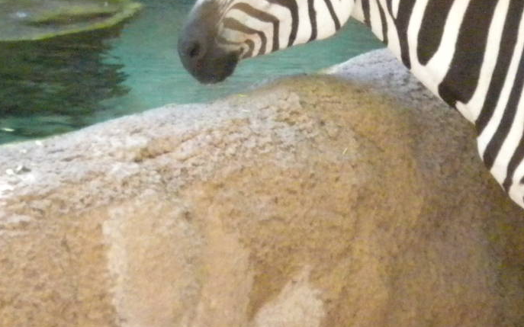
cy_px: 111
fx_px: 3526
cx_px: 299
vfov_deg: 5.3
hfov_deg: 8.5
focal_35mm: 247
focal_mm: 17.7
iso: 797
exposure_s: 1/150
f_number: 5.1
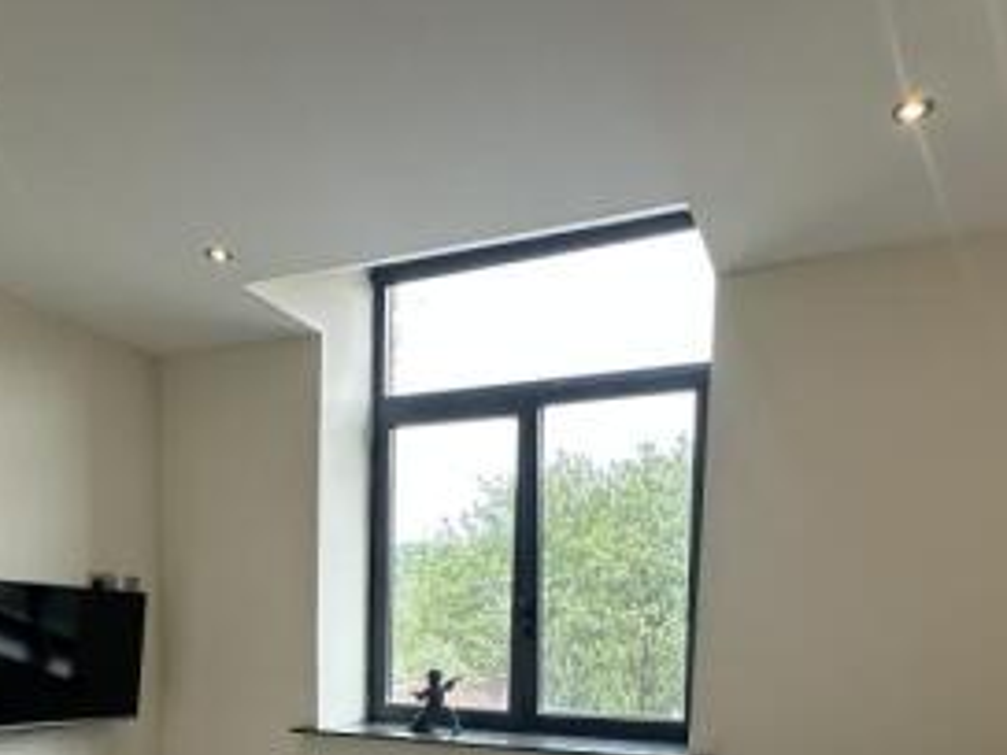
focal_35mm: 30
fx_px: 873
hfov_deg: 59.9
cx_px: 461
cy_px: 735
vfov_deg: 41.4
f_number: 2.2
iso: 40
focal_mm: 2.22
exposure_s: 1/144
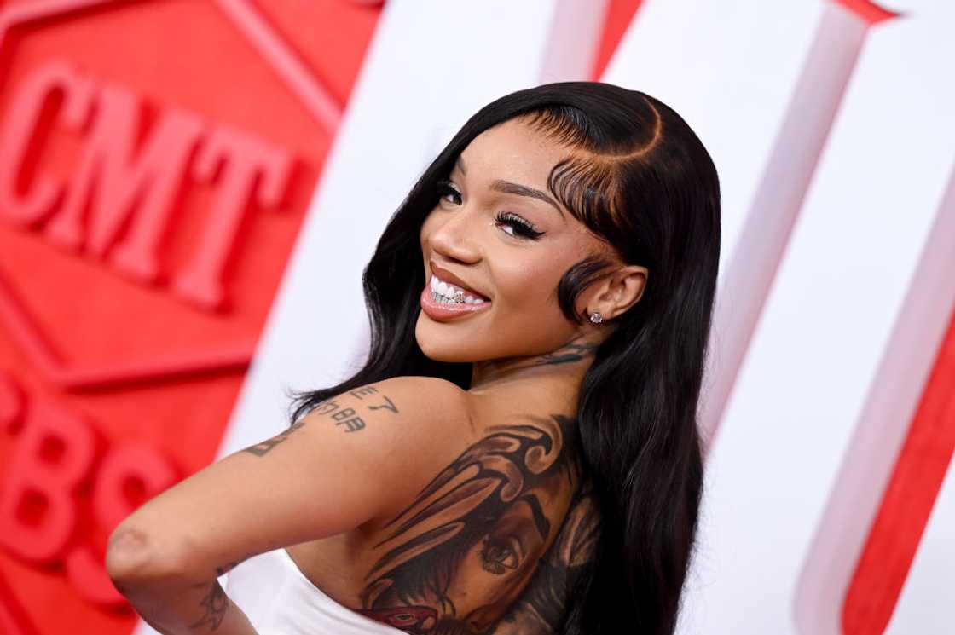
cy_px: 318
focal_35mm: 110
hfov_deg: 18.6
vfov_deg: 12.4
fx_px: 2916
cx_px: 478
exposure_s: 1/500
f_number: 3.2
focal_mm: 110
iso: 1600
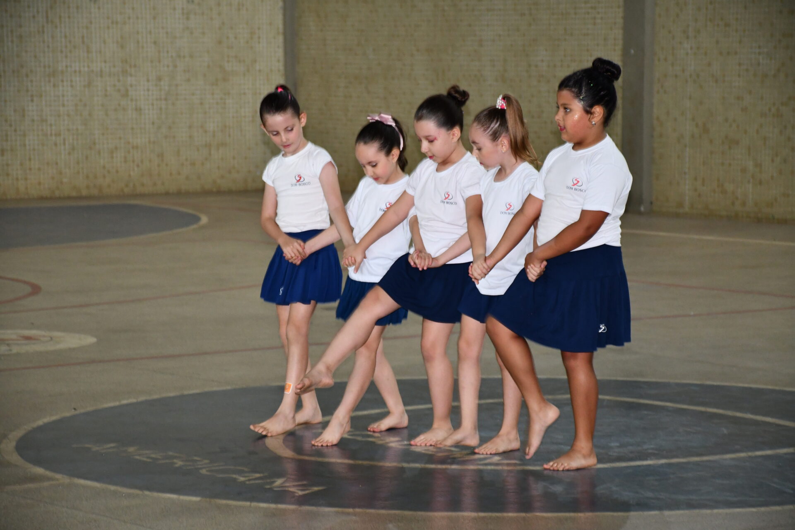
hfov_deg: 15.2
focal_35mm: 135
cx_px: 398
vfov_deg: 10.2
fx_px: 2981
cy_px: 265
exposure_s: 1/60
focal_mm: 90
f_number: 5.3
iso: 1250
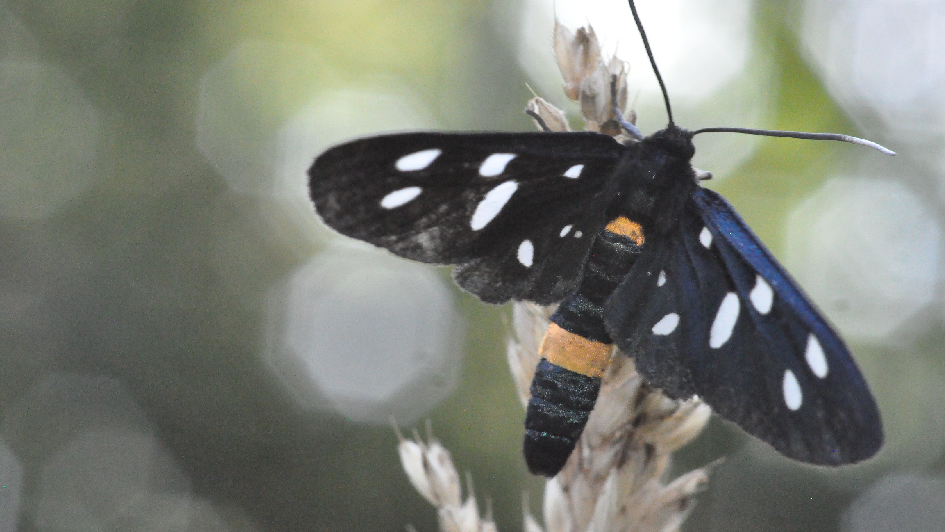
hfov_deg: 12.5
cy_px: 226
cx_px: 476
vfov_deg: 7.1
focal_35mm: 172
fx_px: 4298
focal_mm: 105
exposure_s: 1/160
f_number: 16
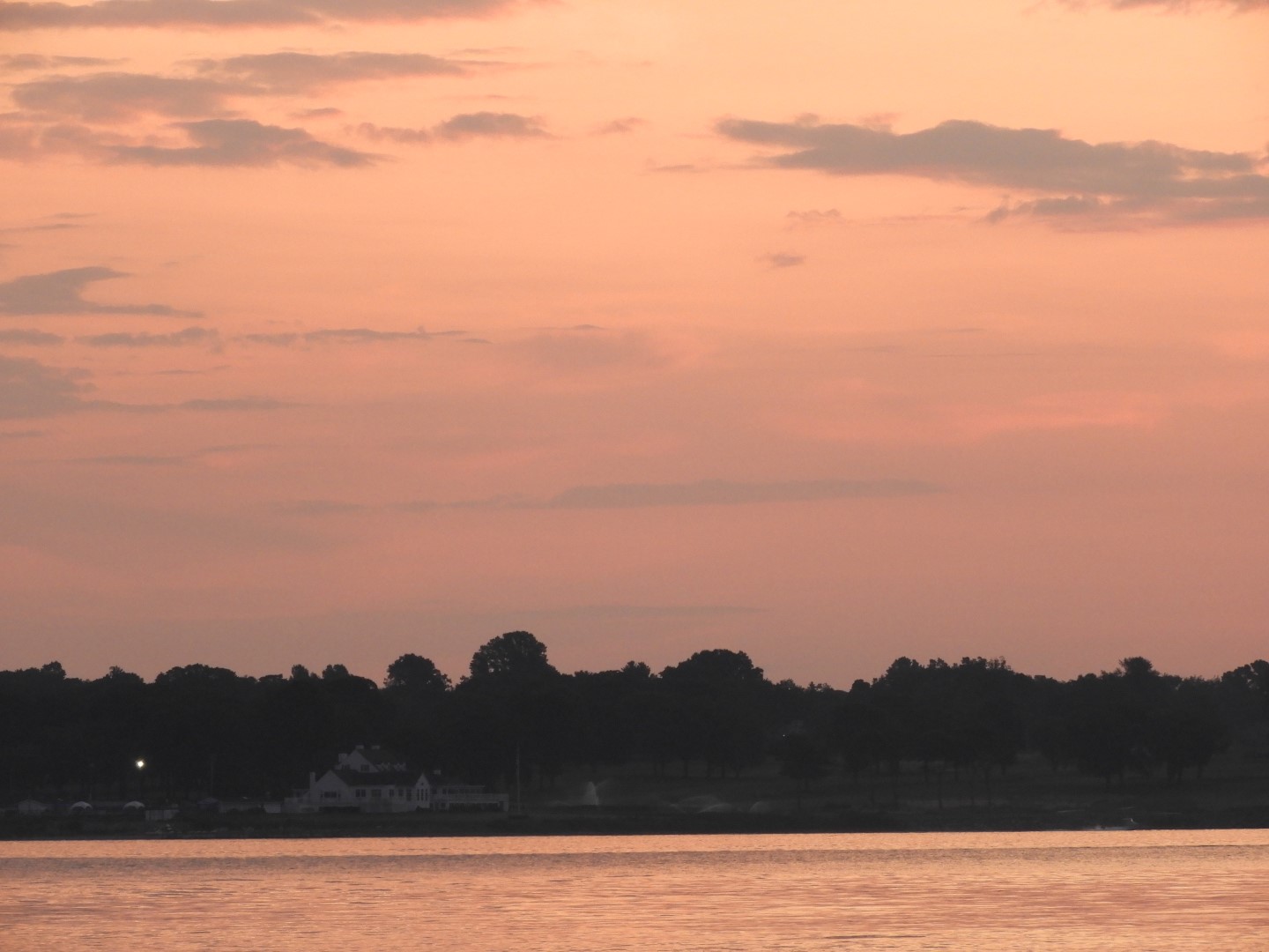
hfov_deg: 7.3
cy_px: 476
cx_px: 634
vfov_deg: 5.5
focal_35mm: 270
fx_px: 9898
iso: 400
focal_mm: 48.4
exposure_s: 1/100
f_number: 5.5
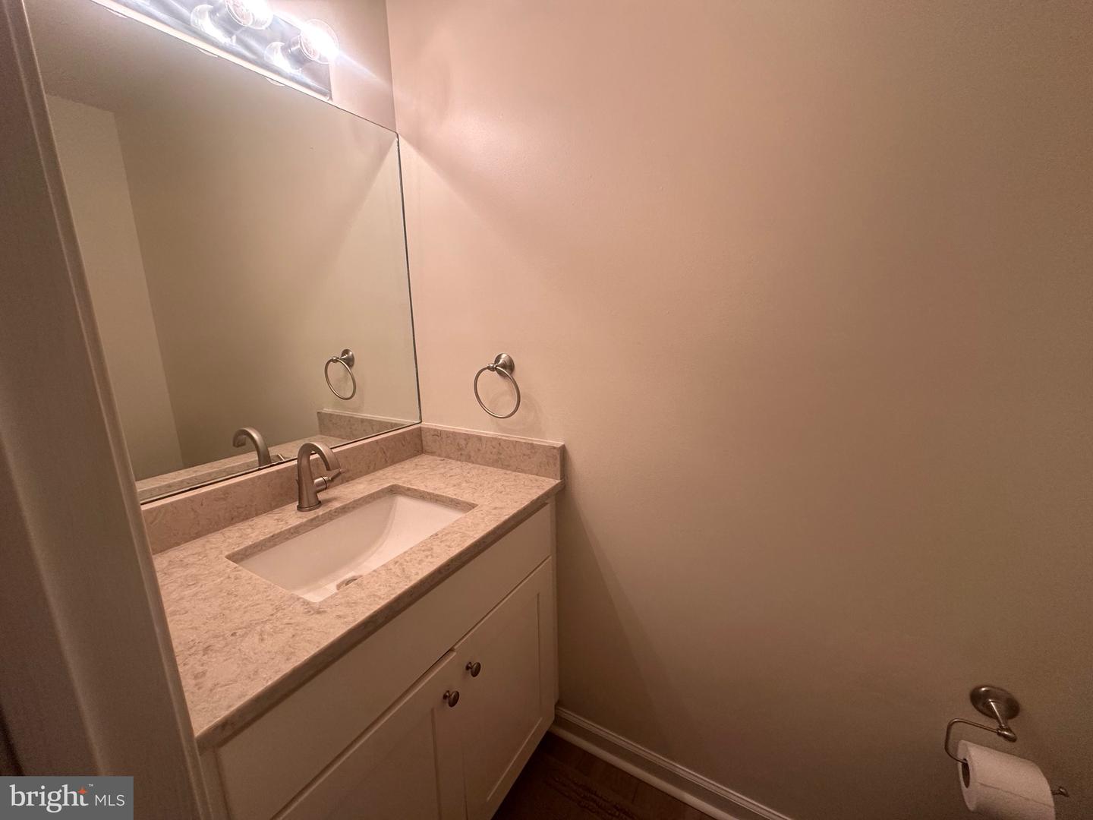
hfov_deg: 102.1
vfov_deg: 85.7
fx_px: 442
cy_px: 410
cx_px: 546
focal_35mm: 14
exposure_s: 1/120
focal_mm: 2.22
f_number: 2.2
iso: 200
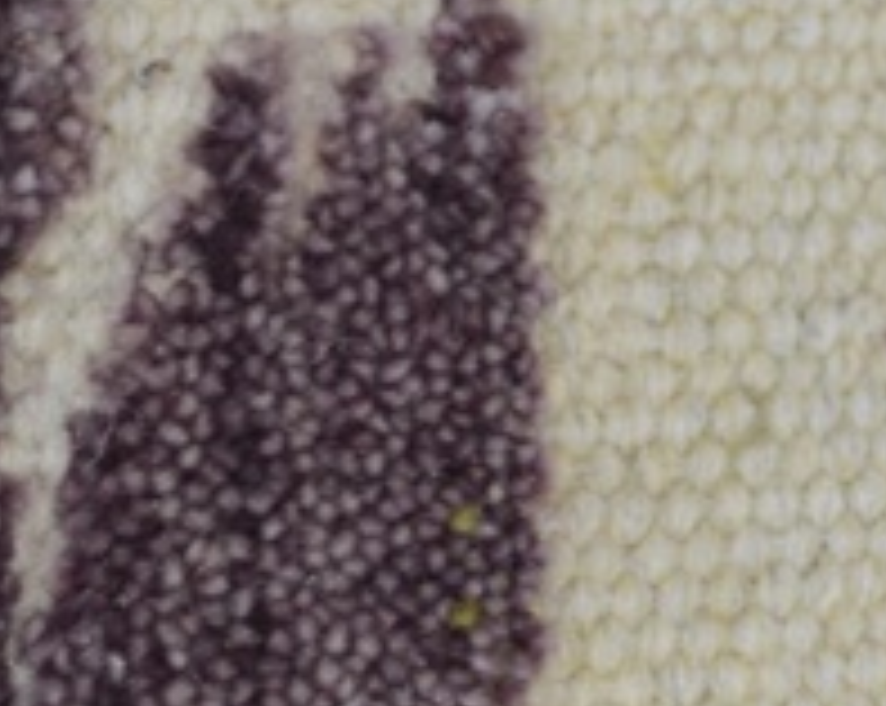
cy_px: -270
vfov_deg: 6.6
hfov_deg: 8.1
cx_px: 1484
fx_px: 6075
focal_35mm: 232
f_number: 5
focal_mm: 36
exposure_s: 1/60
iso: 500
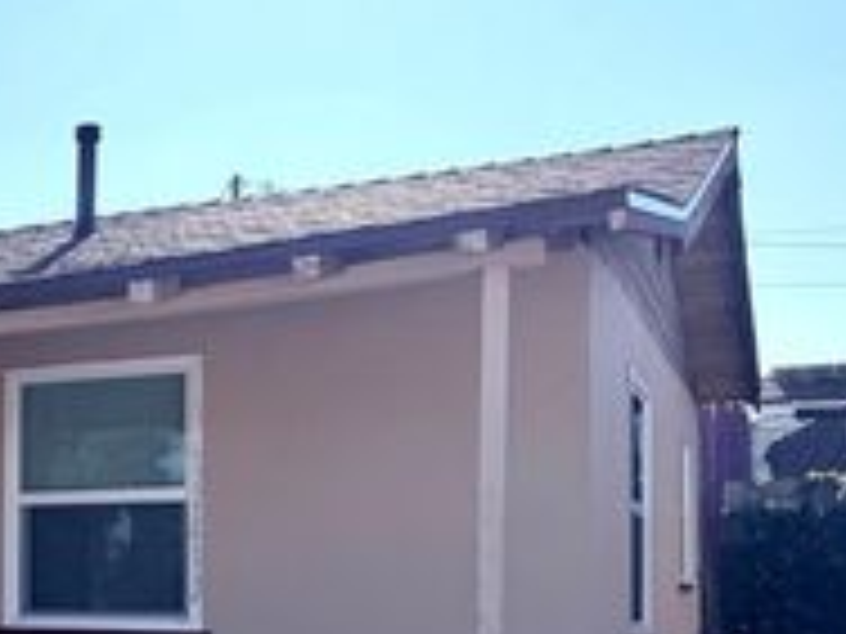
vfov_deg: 22.5
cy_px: 533
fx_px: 1564
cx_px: -207
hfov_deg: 26.4
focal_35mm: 64
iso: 80
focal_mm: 6.76
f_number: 1.78
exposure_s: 1/7353
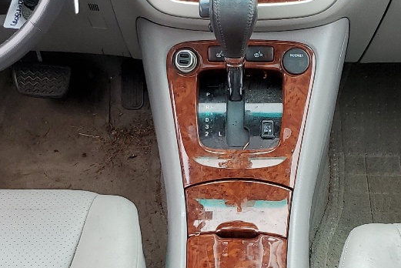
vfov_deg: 16.4
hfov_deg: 24.5
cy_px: 199
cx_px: 216
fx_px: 925
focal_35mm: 83
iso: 50
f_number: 1.5
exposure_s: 1/182
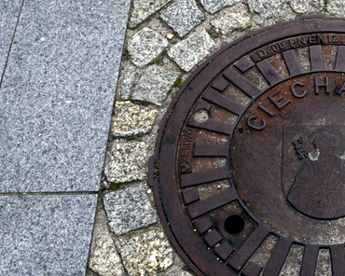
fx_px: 684
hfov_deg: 26.6
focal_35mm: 67
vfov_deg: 22.8
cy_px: 128
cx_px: 352
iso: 400
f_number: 9
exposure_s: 1/125
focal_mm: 22
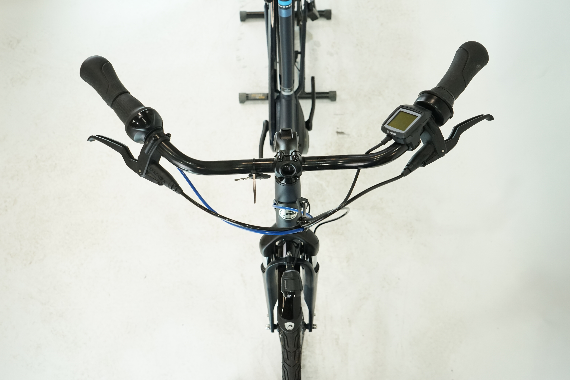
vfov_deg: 46.4
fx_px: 443
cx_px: 285
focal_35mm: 28
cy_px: 190
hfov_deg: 65.5
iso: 1600
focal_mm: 28
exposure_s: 1/200
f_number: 5.6
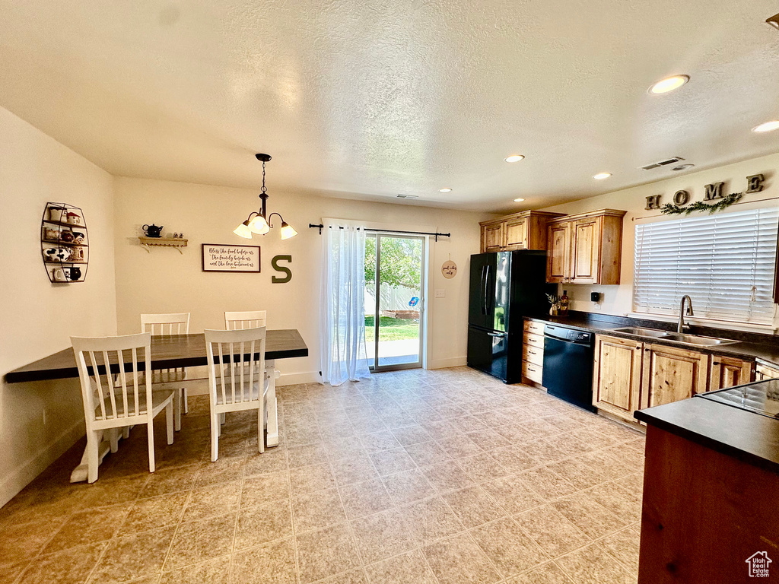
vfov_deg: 85.7
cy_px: 292
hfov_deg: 102.1
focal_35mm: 14
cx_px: 390
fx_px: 315
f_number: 2.2
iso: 64
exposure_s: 1/120
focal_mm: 2.22
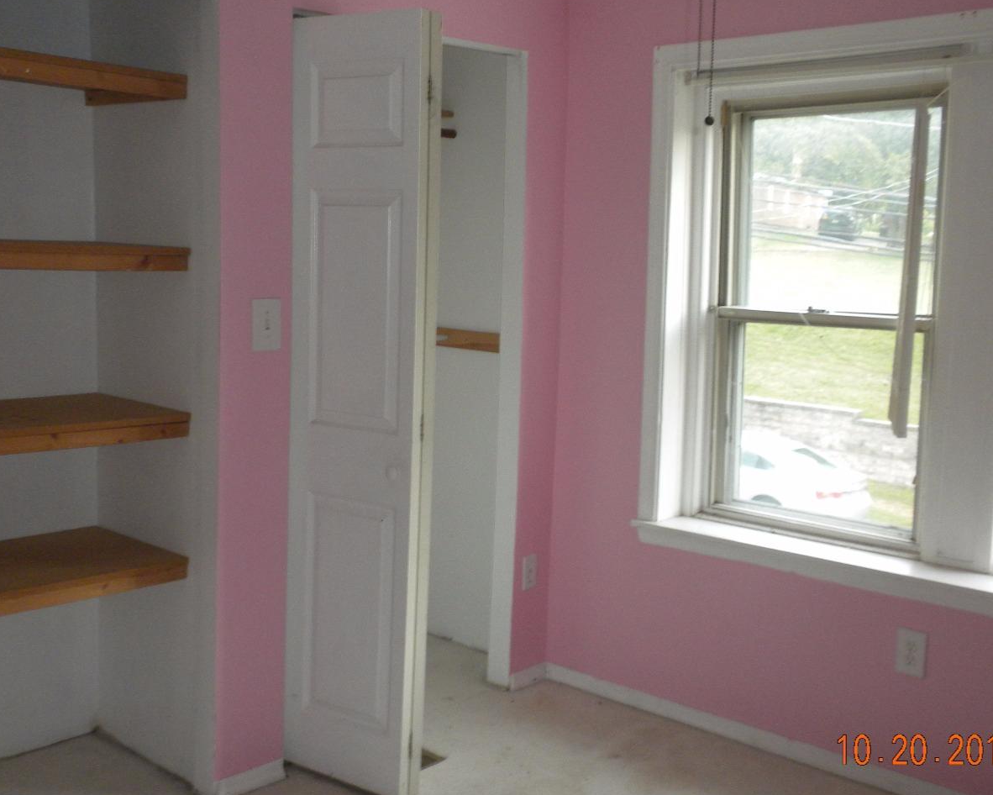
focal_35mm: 44
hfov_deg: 42.0
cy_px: 391
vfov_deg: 34.2
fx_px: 1293
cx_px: 489
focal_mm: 6.6
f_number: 3.5
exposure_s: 1/57.8
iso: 229
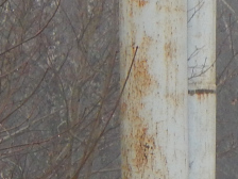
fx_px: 4153
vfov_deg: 2.5
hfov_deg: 3.2
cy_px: 201
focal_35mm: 604
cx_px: 672
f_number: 4.5
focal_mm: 18.7
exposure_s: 1/30
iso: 200
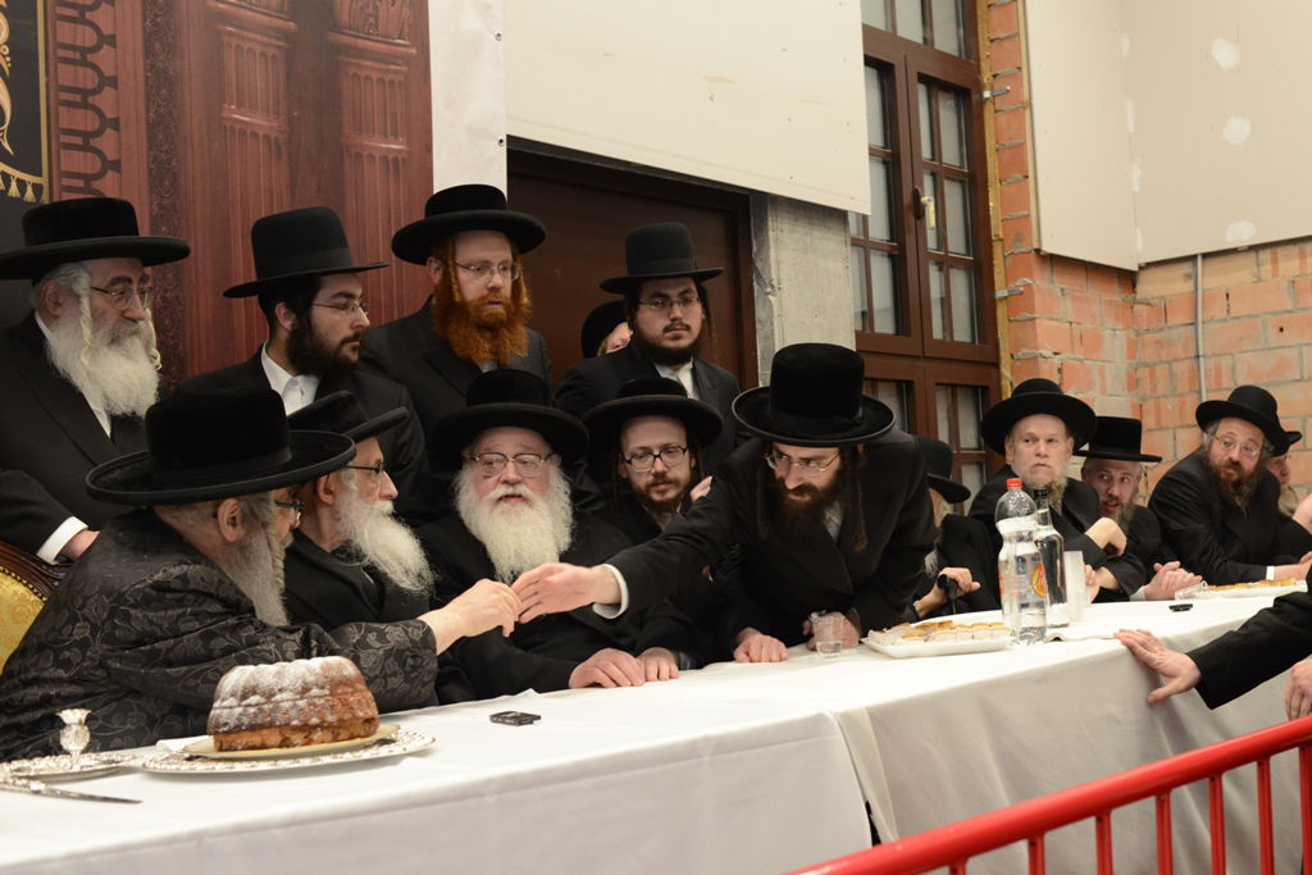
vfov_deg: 37.9
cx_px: 656
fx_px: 1276
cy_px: 438
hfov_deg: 54.4
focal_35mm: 35
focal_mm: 35
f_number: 5.6
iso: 1600
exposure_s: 1/160
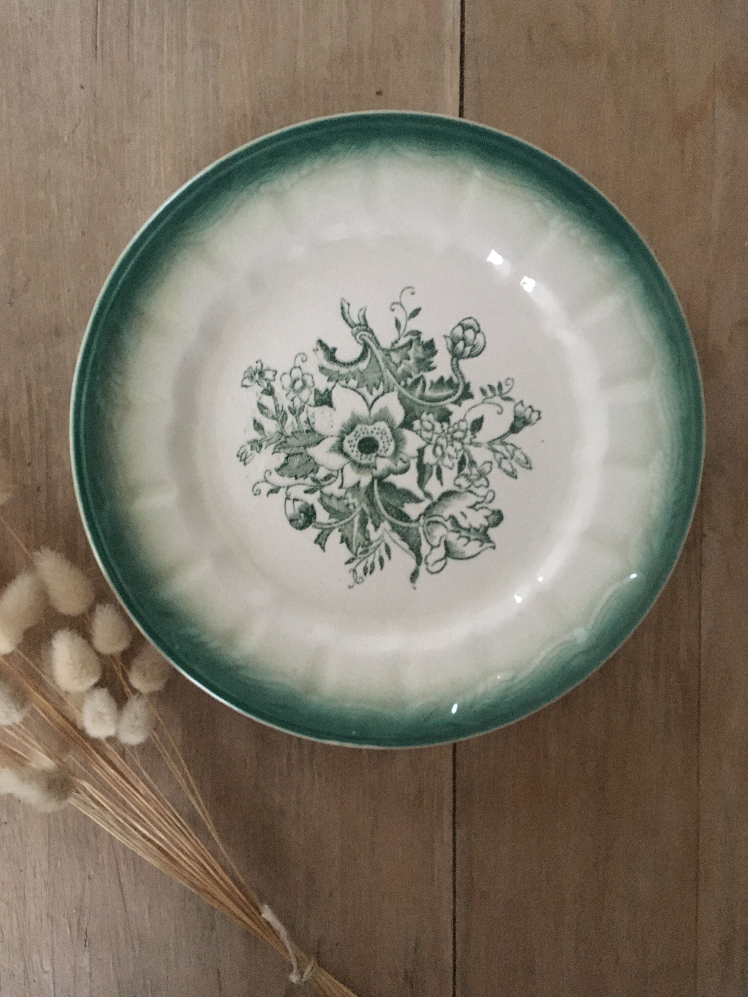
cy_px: 498
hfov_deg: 48.2
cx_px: 374
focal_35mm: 29
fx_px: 836
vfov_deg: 61.7
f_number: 2.2
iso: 400
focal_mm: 4.15
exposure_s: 1/17
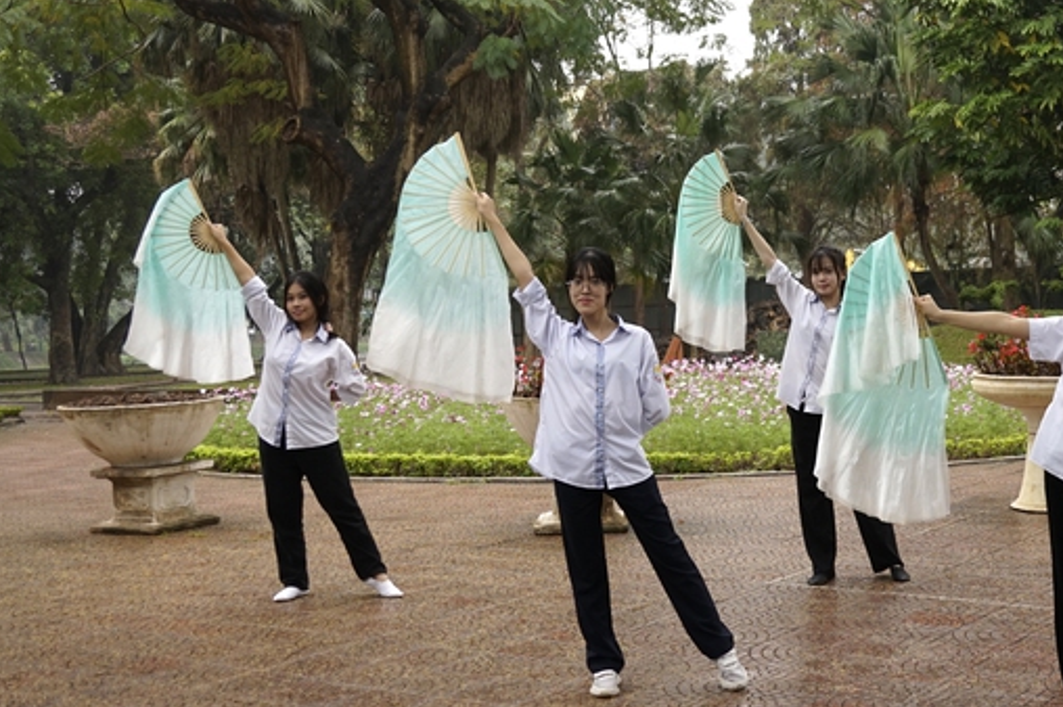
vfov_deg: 26.4
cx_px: 745
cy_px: 382
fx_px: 1505
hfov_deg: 38.3
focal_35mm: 51
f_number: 4.5
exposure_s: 1/100
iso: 320
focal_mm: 23.4
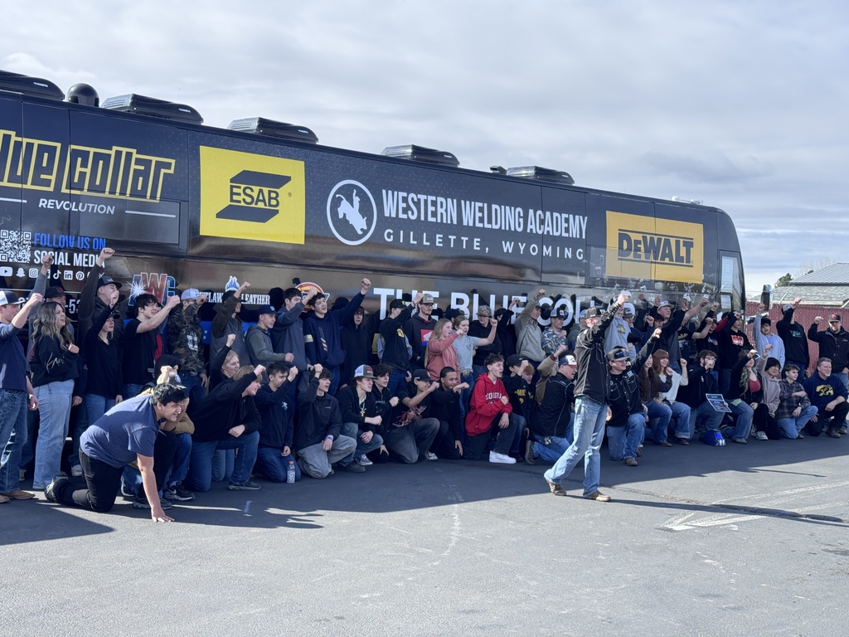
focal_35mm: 48
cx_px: 424
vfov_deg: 30.3
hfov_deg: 39.7
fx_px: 1177
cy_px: 318
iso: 64
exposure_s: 1/1724
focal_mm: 6.76
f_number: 1.78
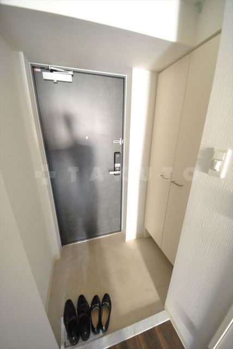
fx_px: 116
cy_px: 174
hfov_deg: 90.1
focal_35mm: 12
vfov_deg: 112.6
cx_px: 116
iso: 1600
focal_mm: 8
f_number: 4.5
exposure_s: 1/1.6
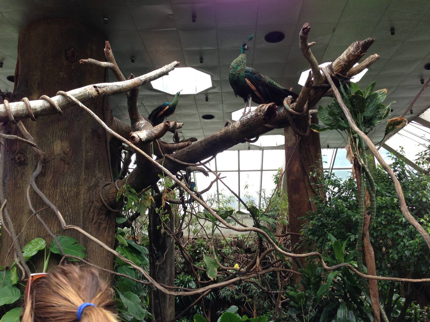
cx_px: 215
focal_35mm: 33
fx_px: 410
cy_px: 161
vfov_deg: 42.9
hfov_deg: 55.4
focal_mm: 4.13
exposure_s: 1/120
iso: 50
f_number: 2.4
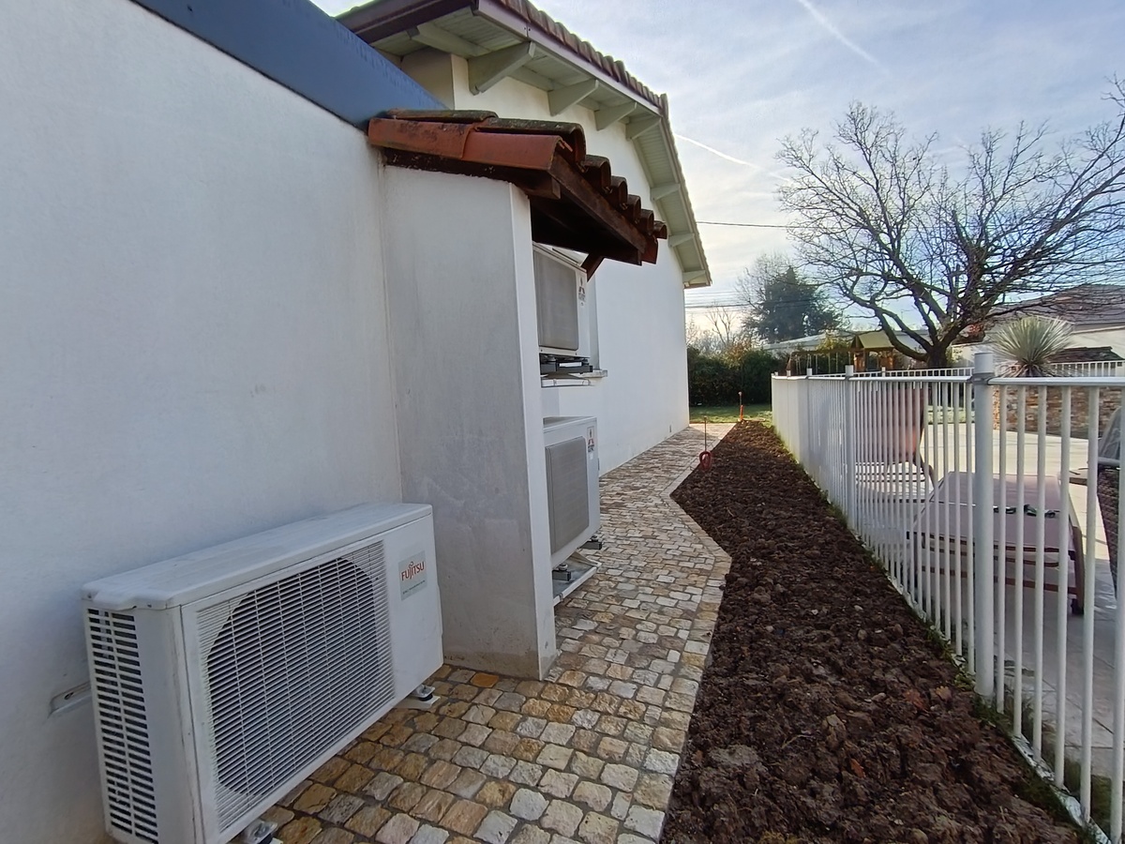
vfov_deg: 74.7
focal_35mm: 17
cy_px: 422
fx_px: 552
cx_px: 562
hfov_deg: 91.0
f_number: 2.2
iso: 100
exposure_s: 1/230
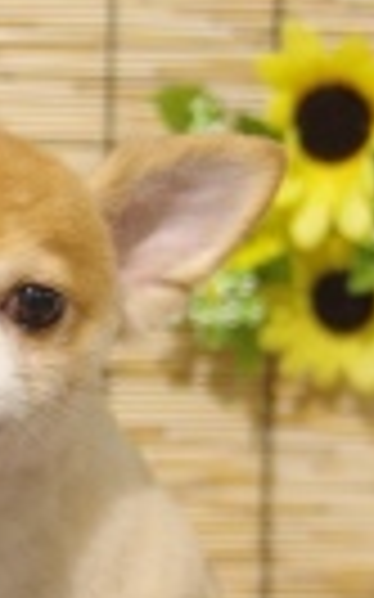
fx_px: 3739
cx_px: -32
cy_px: 306
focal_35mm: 229
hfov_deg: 5.7
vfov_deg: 9.2
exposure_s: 1/100
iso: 320
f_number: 2.8
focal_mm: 50
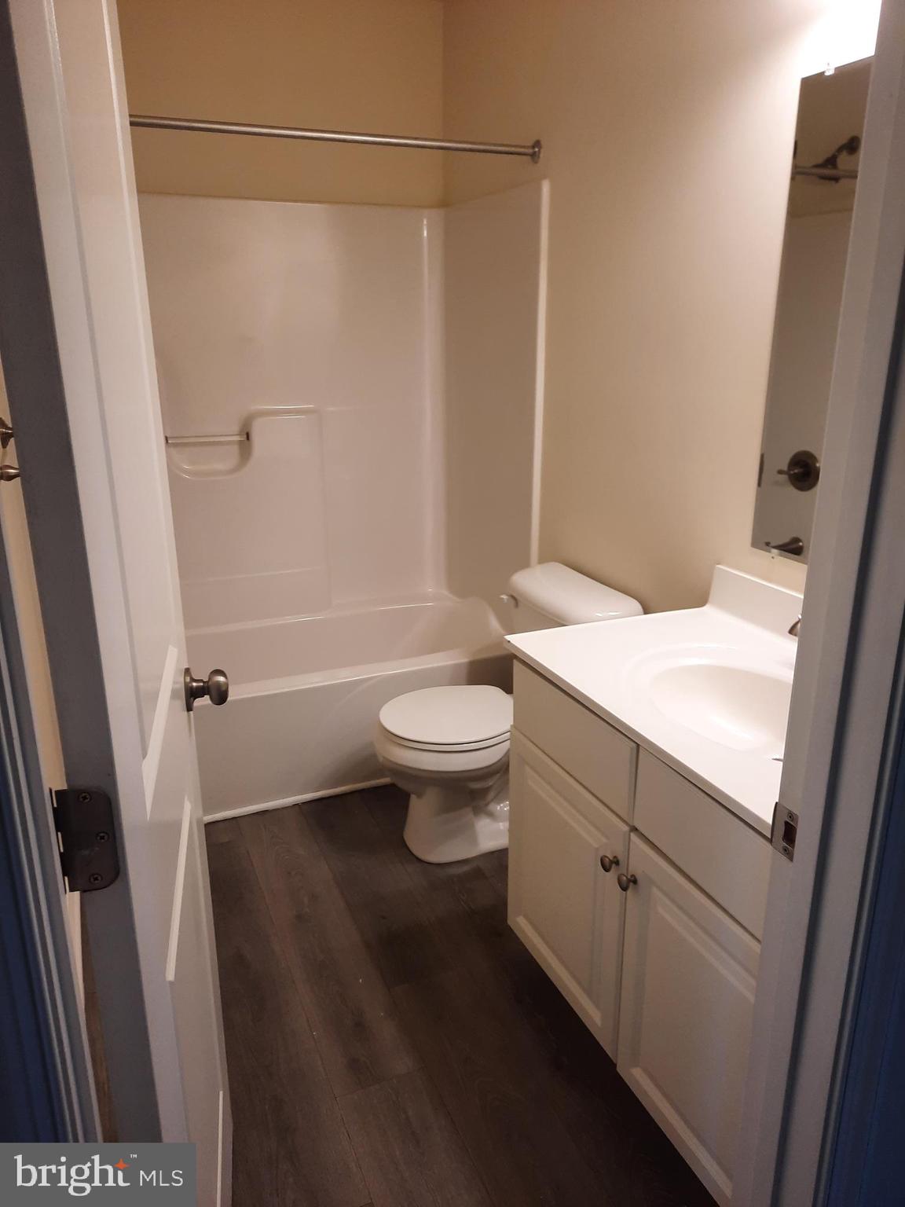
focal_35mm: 25
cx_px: 452
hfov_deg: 54.9
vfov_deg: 69.4
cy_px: 604
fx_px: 871
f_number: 2
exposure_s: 1/60
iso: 100
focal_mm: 4.6
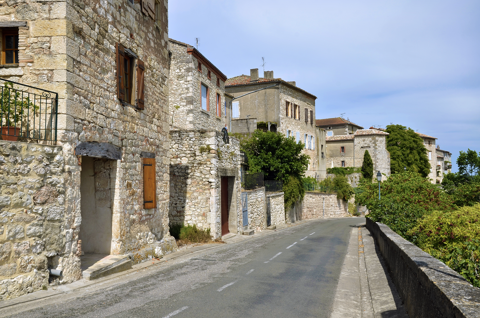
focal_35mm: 30
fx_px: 399
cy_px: 159
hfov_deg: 62.0
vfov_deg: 43.4
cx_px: 240
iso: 100
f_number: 11
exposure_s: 1/160
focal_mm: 20
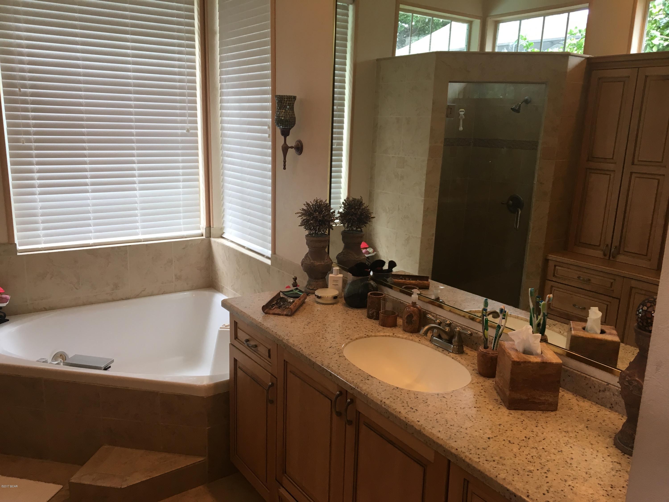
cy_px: 251
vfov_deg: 48.2
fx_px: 560
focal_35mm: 29
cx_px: 334
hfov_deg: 61.7
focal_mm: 4.15
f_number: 2.2
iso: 25
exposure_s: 1/30
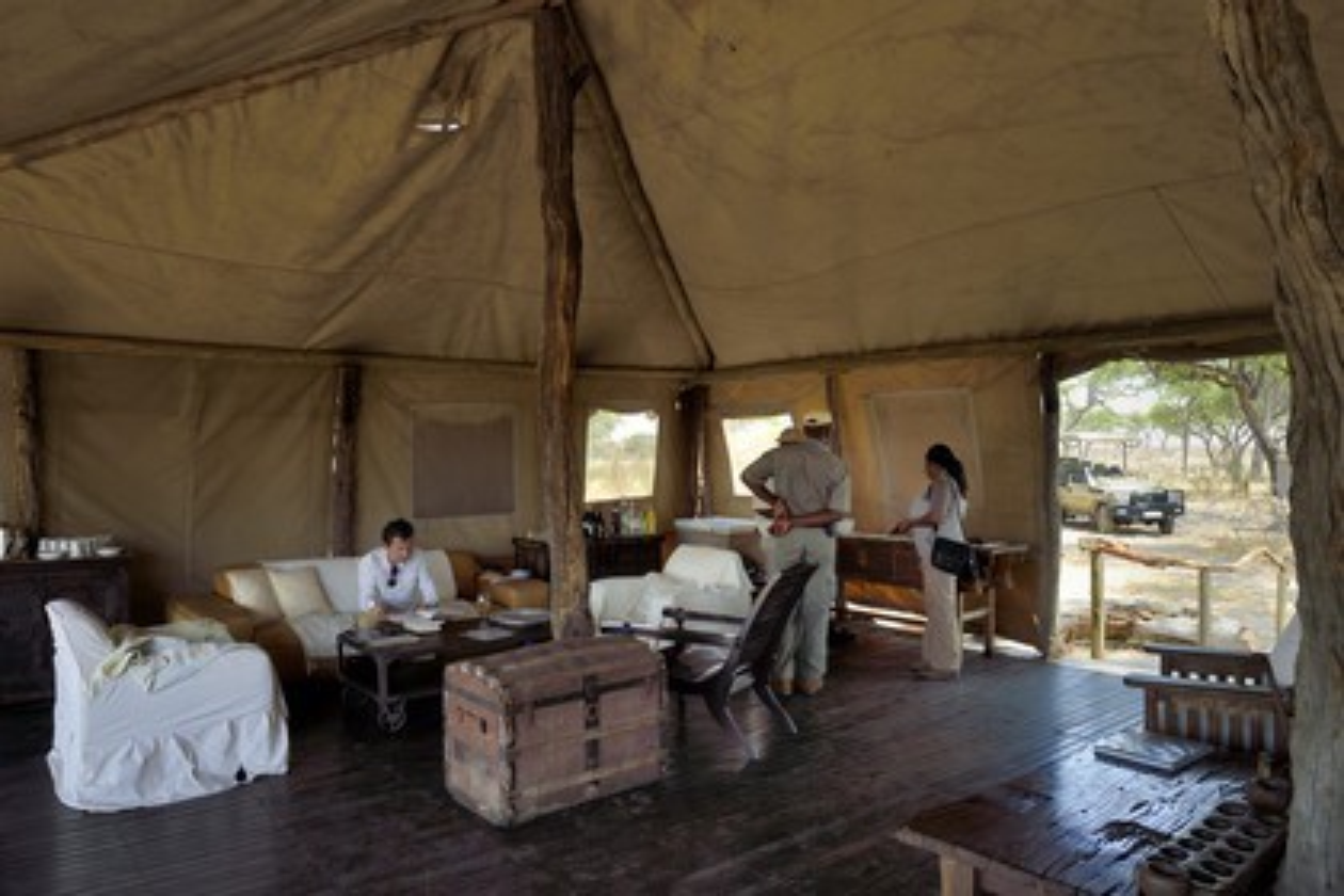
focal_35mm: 24
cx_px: 672
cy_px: 448
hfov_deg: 73.7
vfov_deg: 53.1
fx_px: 896
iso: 200
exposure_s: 1/50
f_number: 8
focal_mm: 24
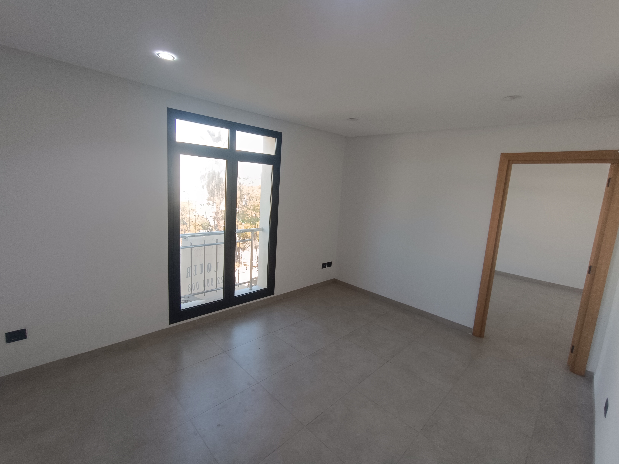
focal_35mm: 16
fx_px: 286
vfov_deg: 78.1
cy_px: 232
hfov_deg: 94.5
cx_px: 310
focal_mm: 1.66
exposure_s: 1/100
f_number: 2.2
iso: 90
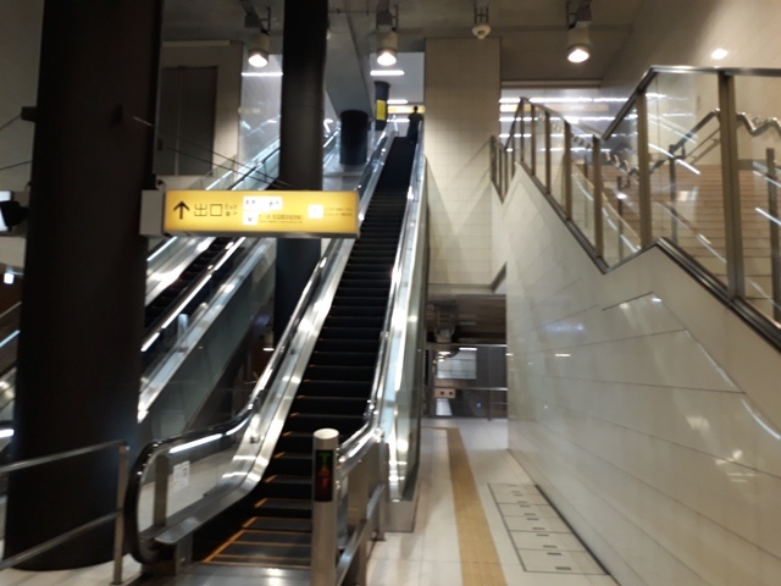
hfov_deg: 65.3
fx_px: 609
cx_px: 390
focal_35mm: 27
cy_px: 293
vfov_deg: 51.4
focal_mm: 3.71
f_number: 1.7
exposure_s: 1/40
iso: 160
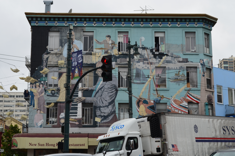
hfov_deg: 30.6
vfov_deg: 20.5
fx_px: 430
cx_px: 118
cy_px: 78
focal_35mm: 66
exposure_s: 1/100
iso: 200
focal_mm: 44
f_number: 11
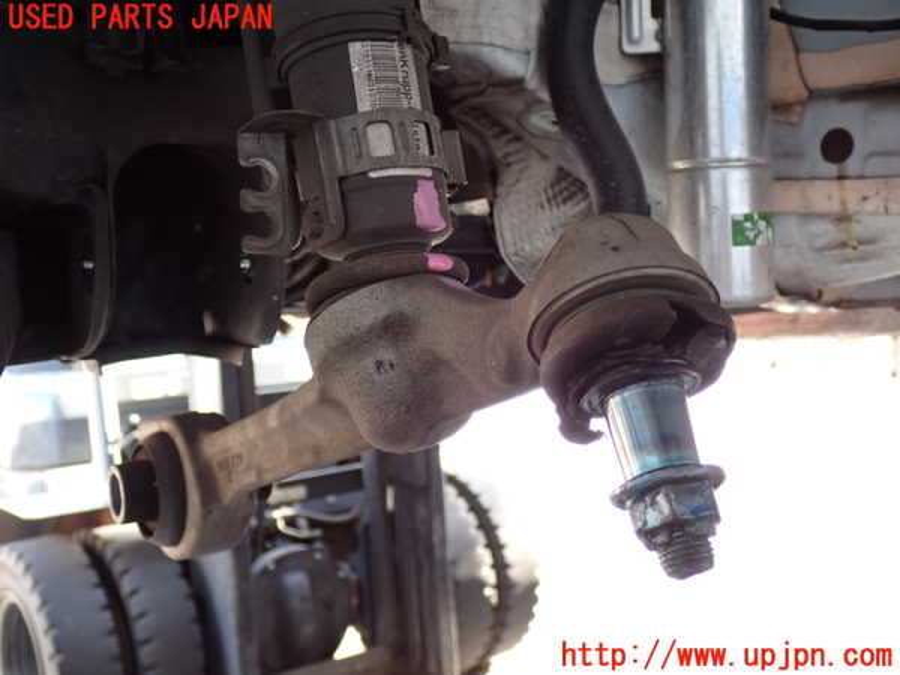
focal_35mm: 41
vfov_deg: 35.1
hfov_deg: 45.8
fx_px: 1066
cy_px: 338
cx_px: 450
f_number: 2.8
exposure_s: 1/40
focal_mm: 7.31
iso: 250
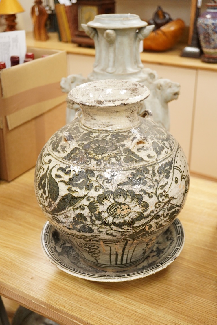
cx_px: 108
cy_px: 162
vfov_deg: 43.6
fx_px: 407
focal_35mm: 45
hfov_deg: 29.9
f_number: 3.5
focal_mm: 30
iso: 2500
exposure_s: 1/250
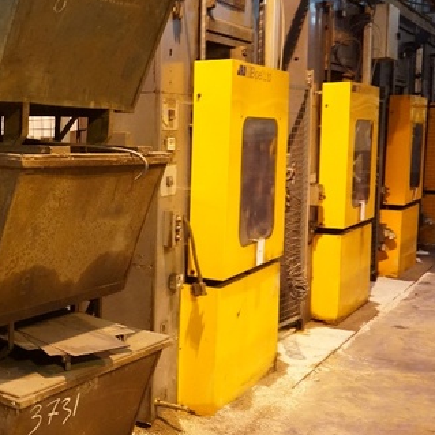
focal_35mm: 46
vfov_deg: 36.8
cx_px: -46
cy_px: 199
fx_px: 654
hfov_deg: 32.3
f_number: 3.5
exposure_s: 1/50
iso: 3200
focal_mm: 16
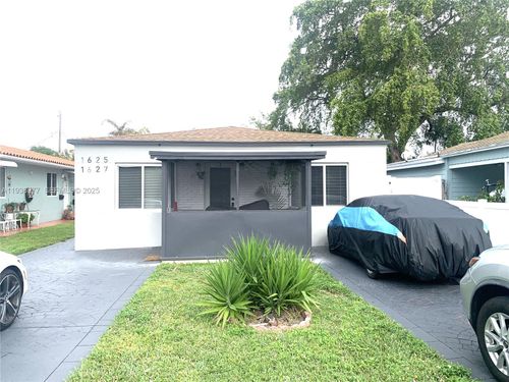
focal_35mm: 26
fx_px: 382
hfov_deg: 67.3
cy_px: 191
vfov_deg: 53.1
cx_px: 254
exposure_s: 1/2208
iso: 25
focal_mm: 4.25
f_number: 1.8
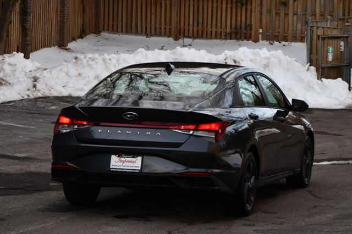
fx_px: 1261
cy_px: 117
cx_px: 176
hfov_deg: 15.9
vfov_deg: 10.6
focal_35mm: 129
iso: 400
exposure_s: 1/250
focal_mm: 86
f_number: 5.6
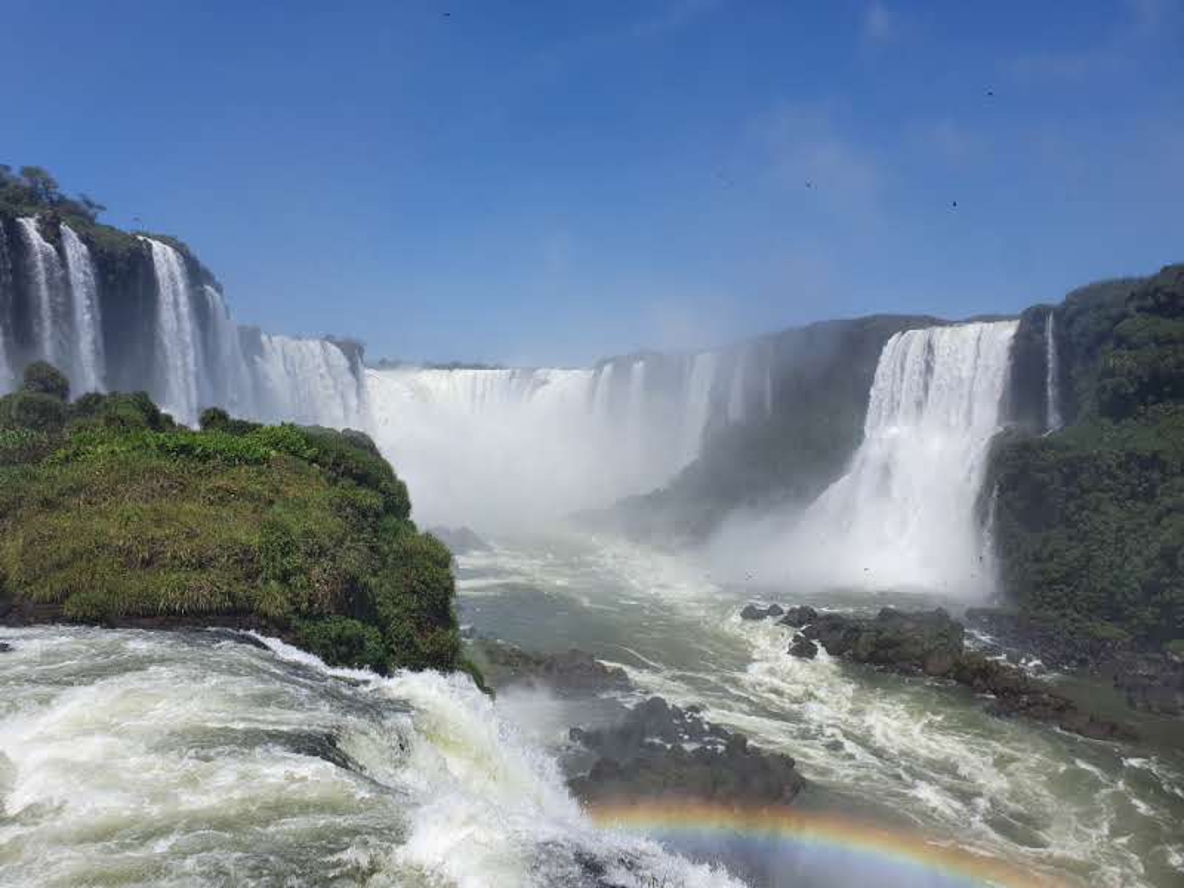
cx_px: 592
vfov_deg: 53.1
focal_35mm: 26
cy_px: 444
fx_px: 889
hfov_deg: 67.3
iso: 50
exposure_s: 1/2368
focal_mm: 4.32
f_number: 2.4
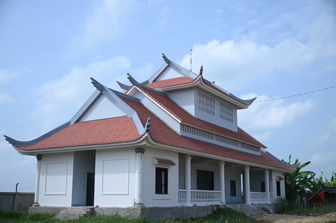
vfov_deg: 30.5
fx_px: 410
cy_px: 112
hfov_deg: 44.5
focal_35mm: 44
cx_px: 168
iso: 100
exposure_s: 1/1250
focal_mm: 44
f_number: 4
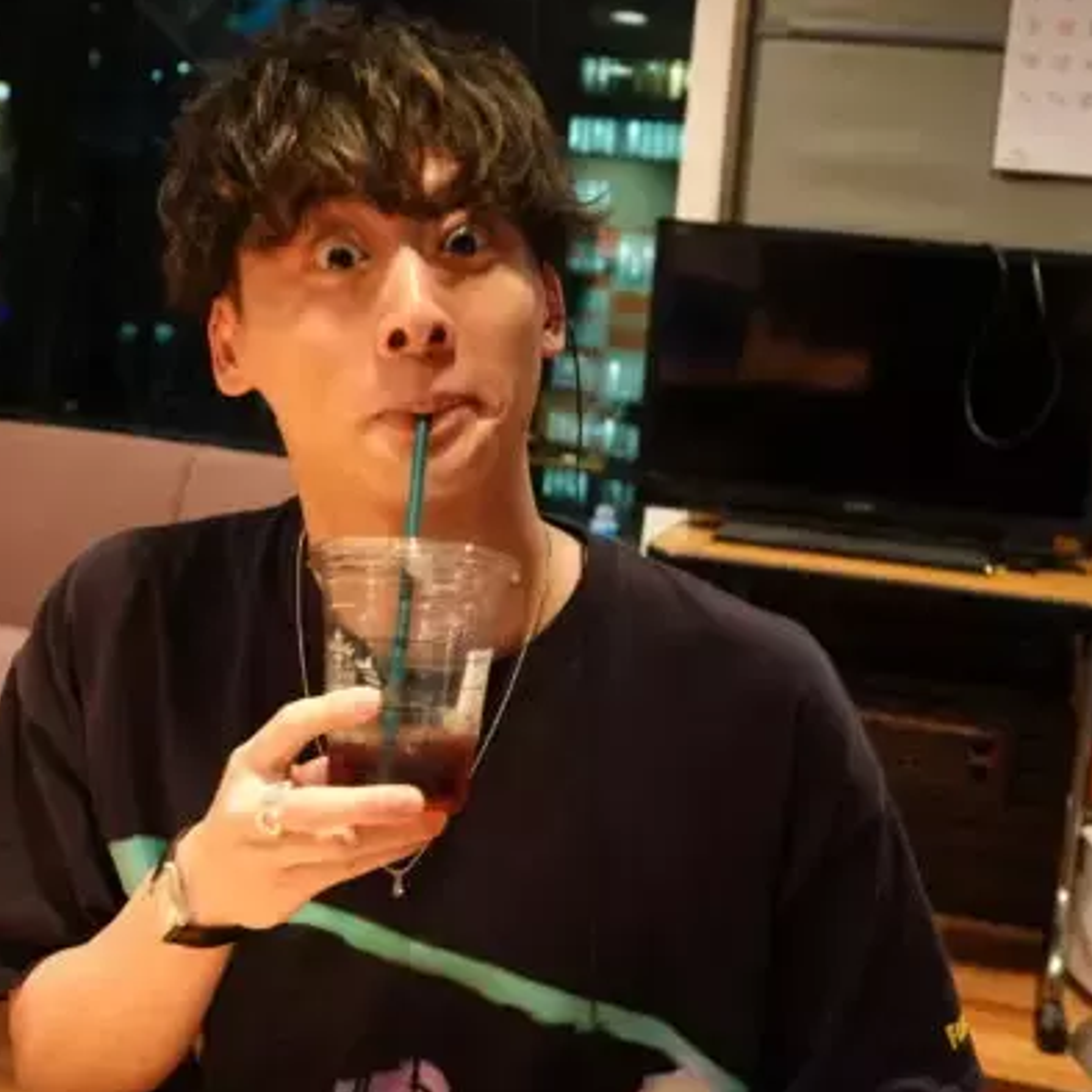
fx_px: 2034
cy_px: 546
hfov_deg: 30.0
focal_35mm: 57
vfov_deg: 30.0
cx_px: 588
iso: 1000
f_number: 3.2
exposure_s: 1/8
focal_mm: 16.31
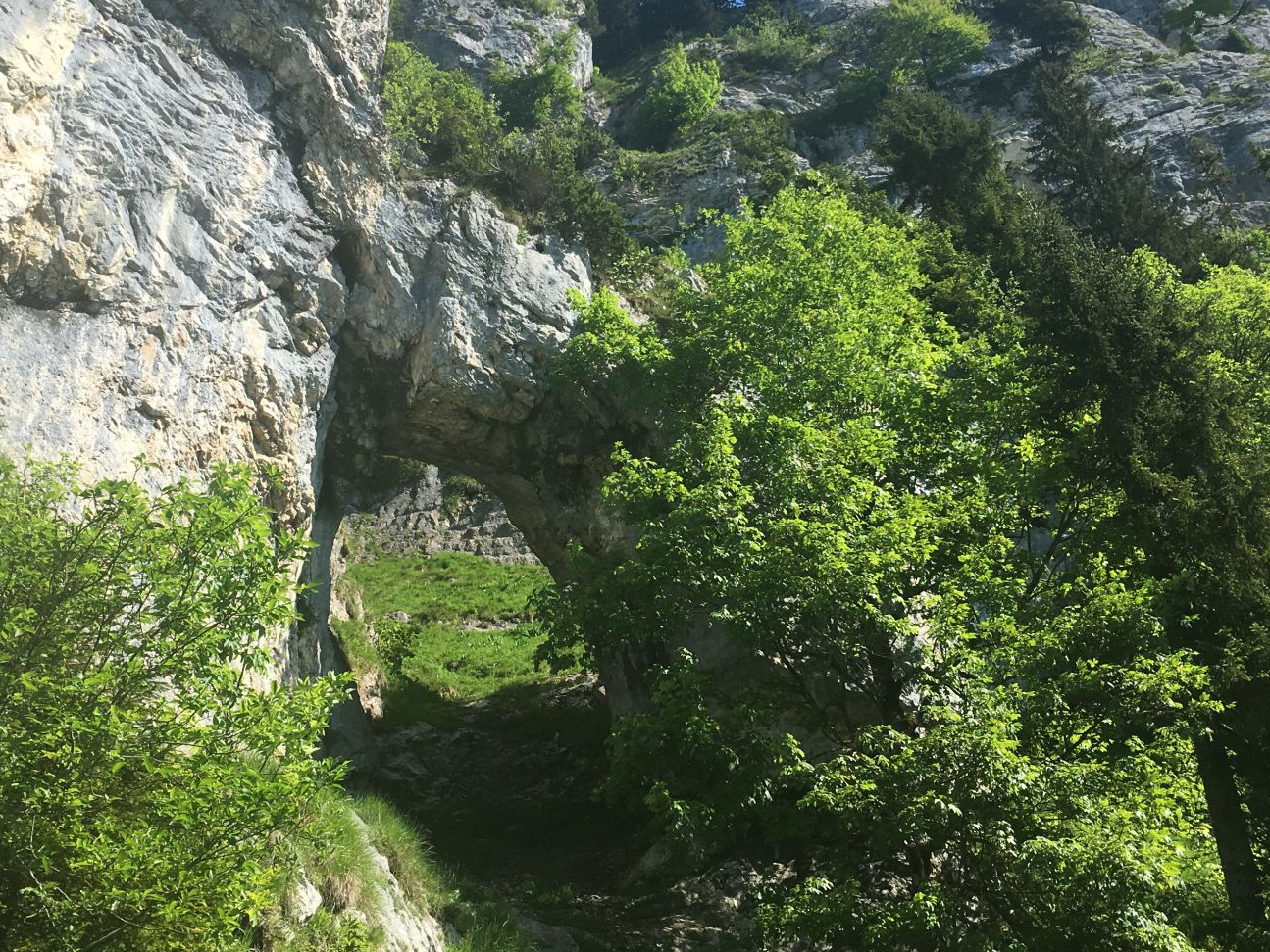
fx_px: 1577
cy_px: 371
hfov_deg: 43.7
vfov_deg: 33.5
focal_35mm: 43
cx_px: 514
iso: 25
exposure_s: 1/938
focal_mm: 4.15
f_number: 2.2
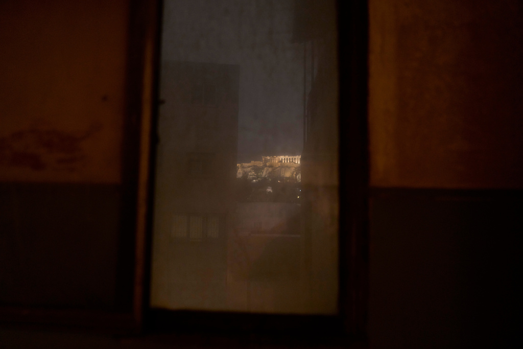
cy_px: 174
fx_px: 509
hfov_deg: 54.4
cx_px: 262
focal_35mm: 35
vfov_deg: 37.9
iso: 1000
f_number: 2.5
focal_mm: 35
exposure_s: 1/13
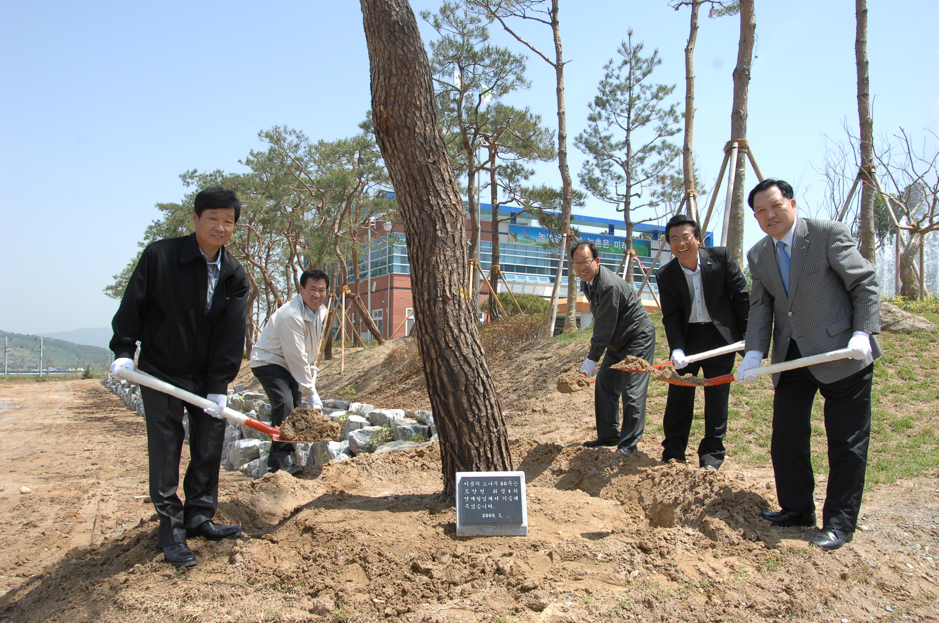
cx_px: 470
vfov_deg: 43.5
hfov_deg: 62.0
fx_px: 782
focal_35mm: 30
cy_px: 312
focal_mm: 20
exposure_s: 1/250
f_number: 7.6
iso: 200
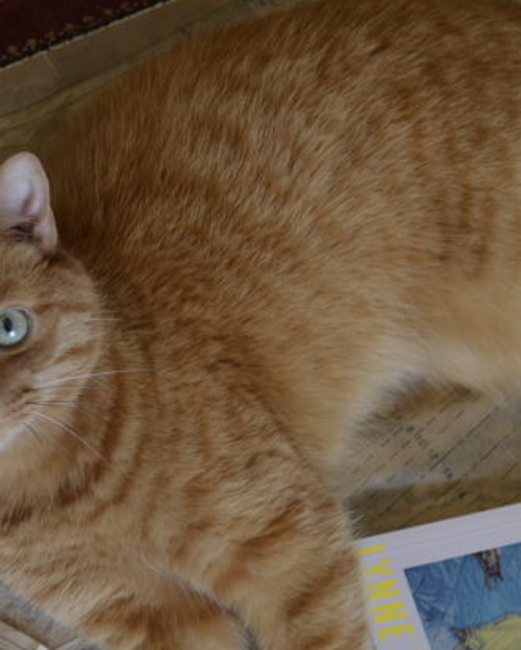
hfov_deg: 14.7
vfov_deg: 18.2
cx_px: 328
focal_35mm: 105
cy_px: 431
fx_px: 2022
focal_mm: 30
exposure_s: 1/8
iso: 400
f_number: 4.5
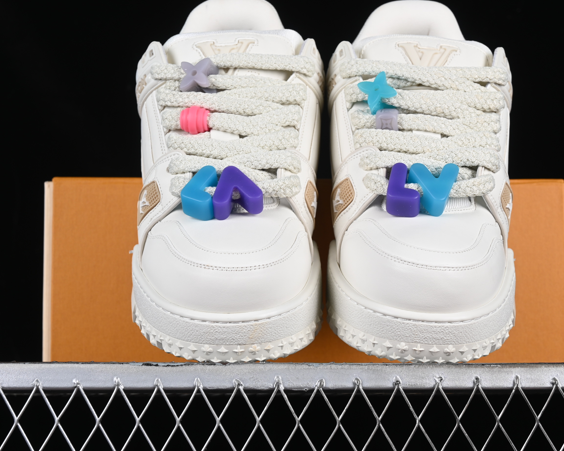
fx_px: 1419
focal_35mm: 85
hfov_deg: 22.5
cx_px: 301
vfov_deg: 18.1
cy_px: 225
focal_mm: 50
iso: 160
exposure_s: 1/80
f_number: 8
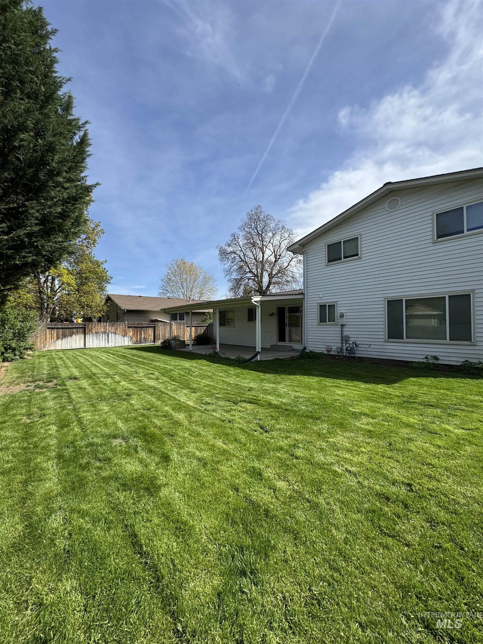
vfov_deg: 102.1
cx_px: 242
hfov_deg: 85.7
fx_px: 260
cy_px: 322
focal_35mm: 14
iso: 50
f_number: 2.2
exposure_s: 1/1672
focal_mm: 2.22
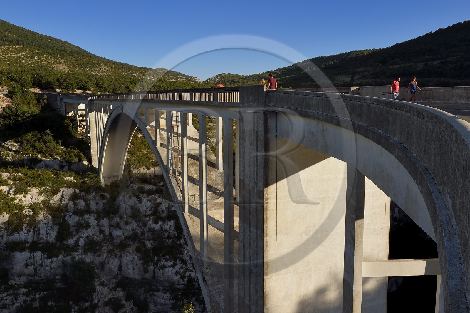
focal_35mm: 32
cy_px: 156
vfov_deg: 41.1
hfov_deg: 58.7
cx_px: 235
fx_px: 418
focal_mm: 32
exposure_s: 1/200
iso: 400
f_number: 18
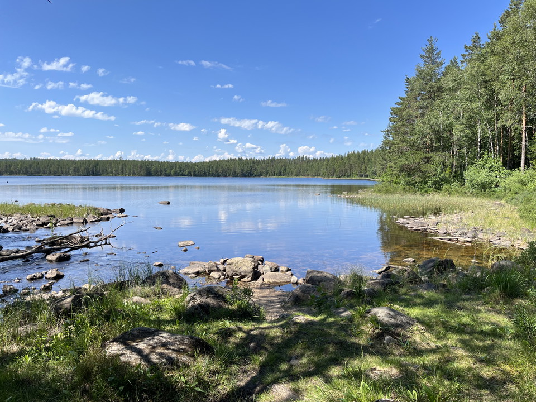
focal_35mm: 26
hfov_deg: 67.3
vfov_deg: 53.1
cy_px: 201
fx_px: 403
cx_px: 268
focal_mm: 5.1
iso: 50
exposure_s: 1/1441
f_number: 1.6
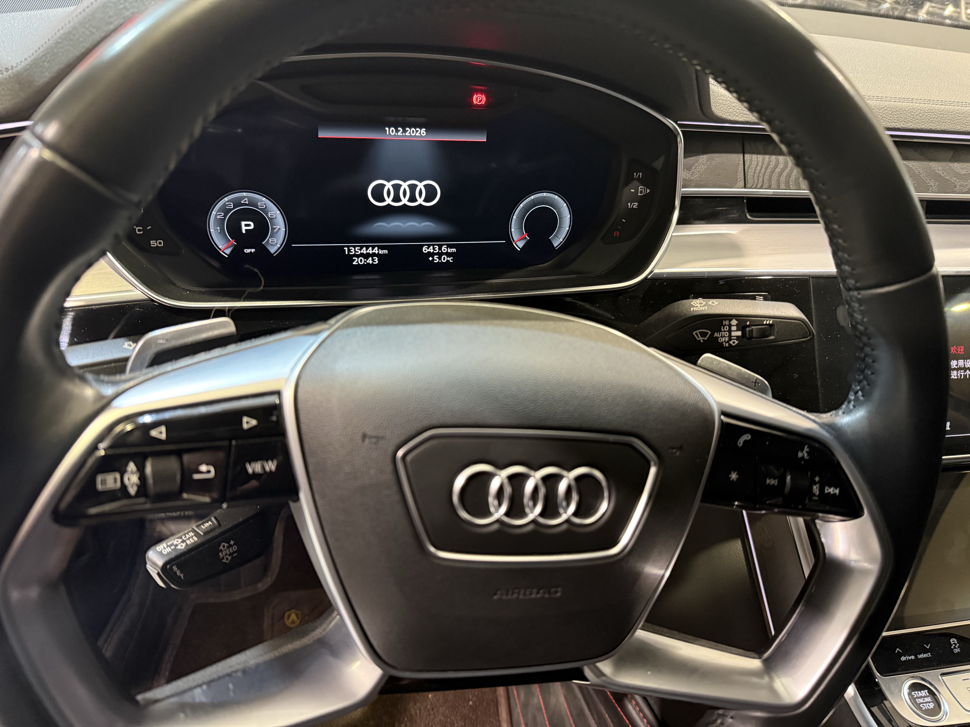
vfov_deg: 56.8
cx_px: 485
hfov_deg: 71.6
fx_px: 673
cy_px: 364
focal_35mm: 24
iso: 800
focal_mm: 6.76
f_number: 1.78
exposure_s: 1/33
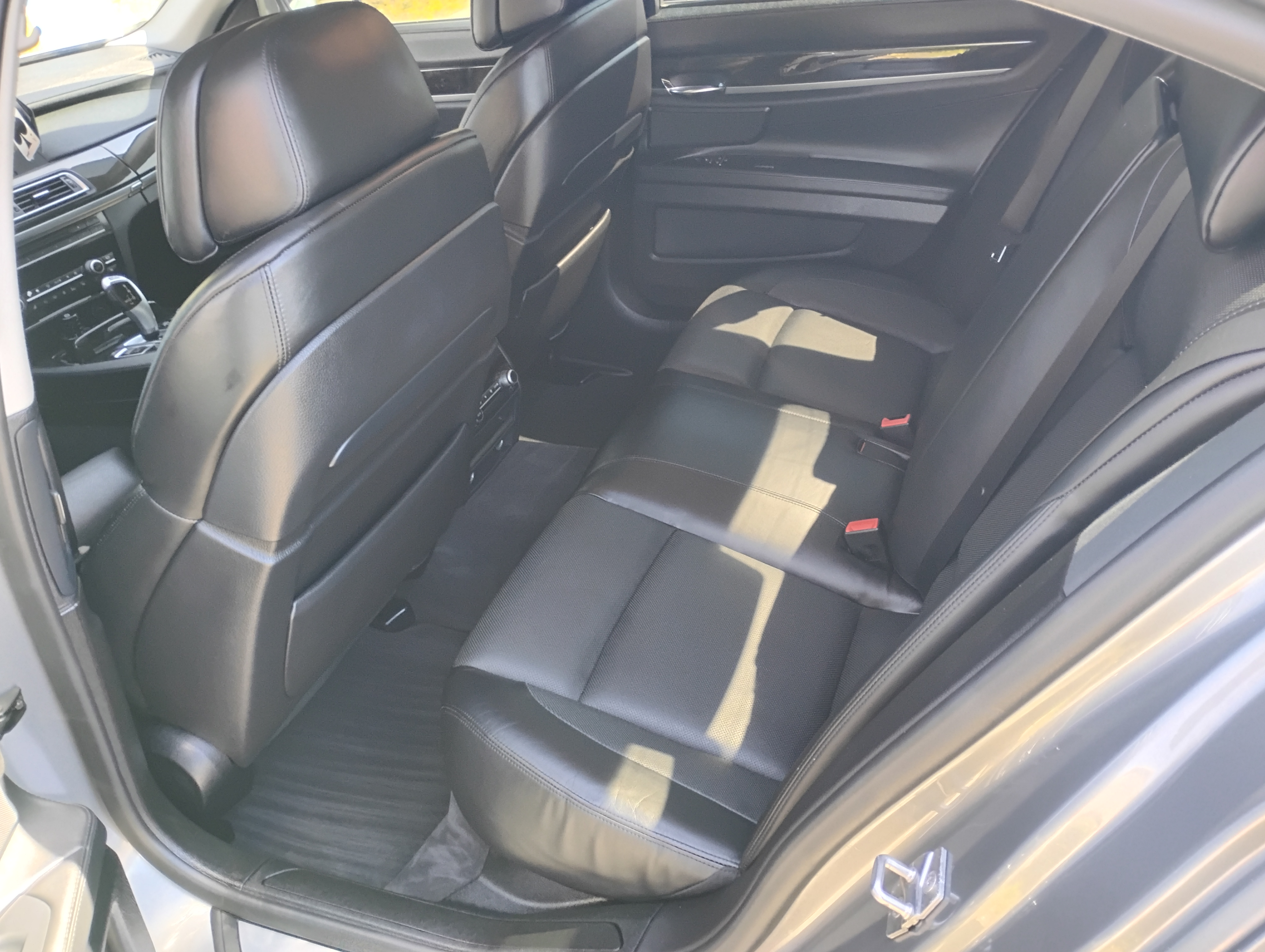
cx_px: 632
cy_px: 476
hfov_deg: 63.4
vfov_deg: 49.9
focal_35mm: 28
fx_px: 1025
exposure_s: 1/60
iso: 672
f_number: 1.8
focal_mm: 4.26
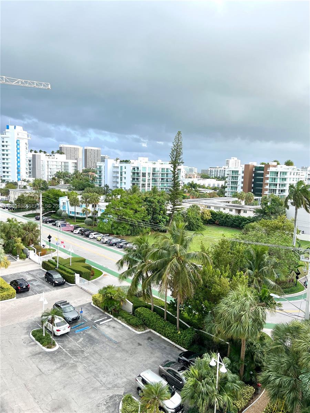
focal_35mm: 26
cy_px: 206
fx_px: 310
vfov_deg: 67.3
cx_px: 155
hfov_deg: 53.1
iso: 50
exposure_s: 1/1751
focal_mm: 5.7
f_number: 1.5
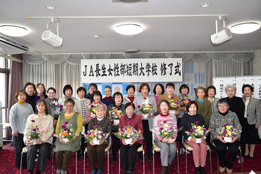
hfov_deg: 61.9
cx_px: 130
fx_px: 218
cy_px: 87
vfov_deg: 43.6
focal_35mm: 30
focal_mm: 20
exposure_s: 1/100
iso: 400
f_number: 4
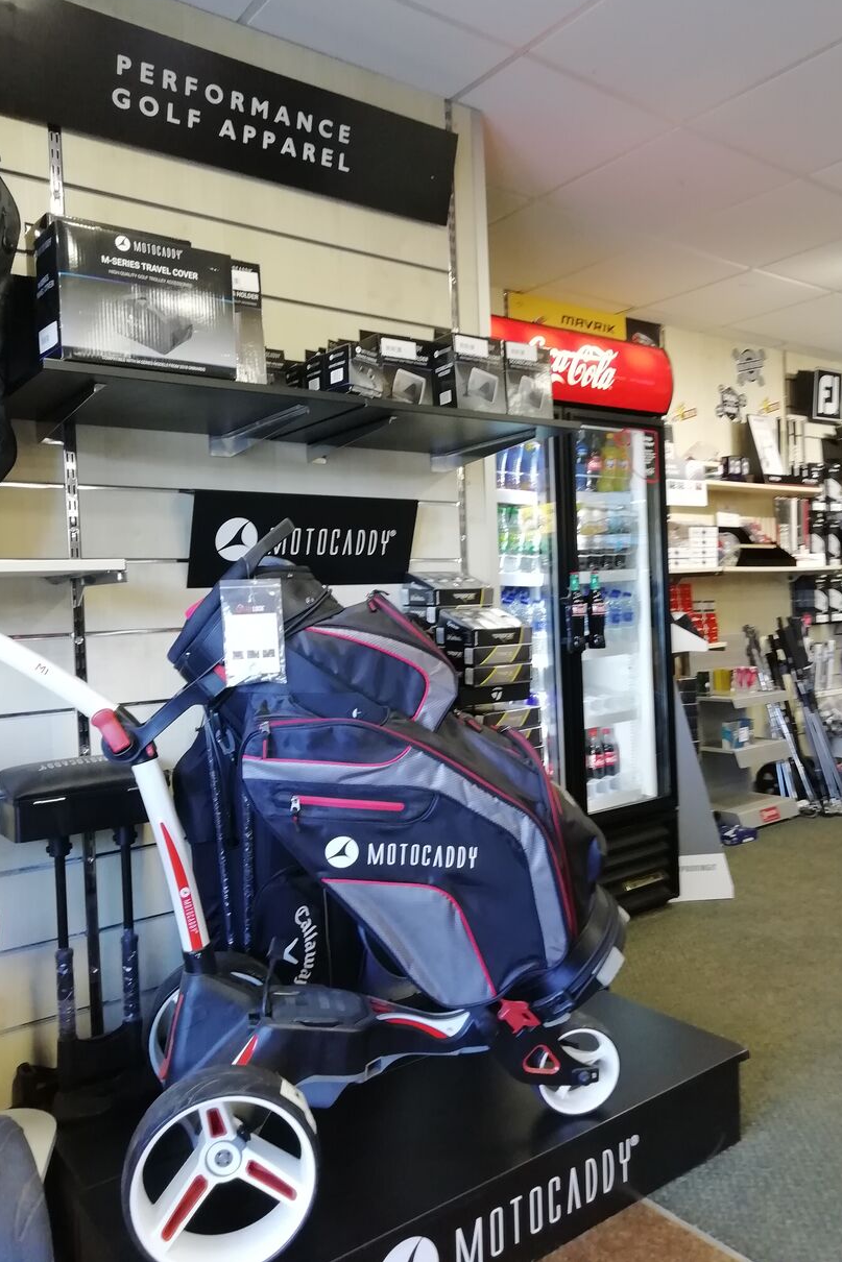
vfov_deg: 65.5
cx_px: 453
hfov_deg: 46.4
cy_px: 611
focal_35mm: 28
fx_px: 982
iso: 200
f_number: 2.2
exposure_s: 1/33.3
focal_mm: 3.21
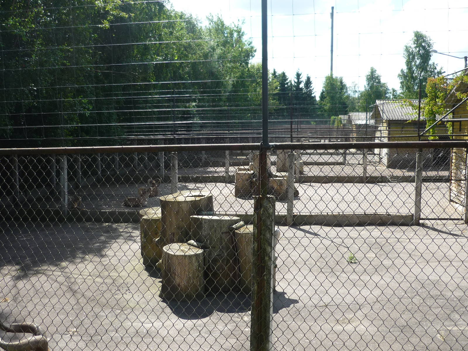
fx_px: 500
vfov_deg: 38.7
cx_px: 234
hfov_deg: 50.1
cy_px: 176
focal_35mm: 37
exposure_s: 1/640
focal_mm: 5.5
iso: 100
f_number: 2.8
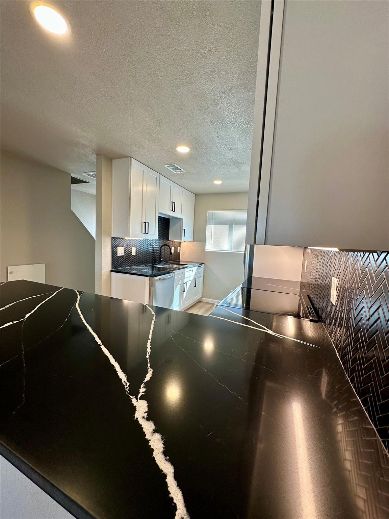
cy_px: 260
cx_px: 194
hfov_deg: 85.7
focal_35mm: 14
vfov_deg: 102.1
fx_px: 210
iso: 80
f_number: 2.2
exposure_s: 1/100
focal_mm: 2.22
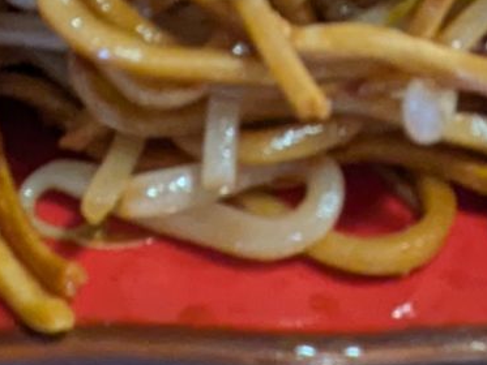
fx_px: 1351
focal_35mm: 96
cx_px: 347
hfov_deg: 20.3
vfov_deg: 14.5
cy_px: -169
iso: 199
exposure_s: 1/25
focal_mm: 1.83
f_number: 2.2
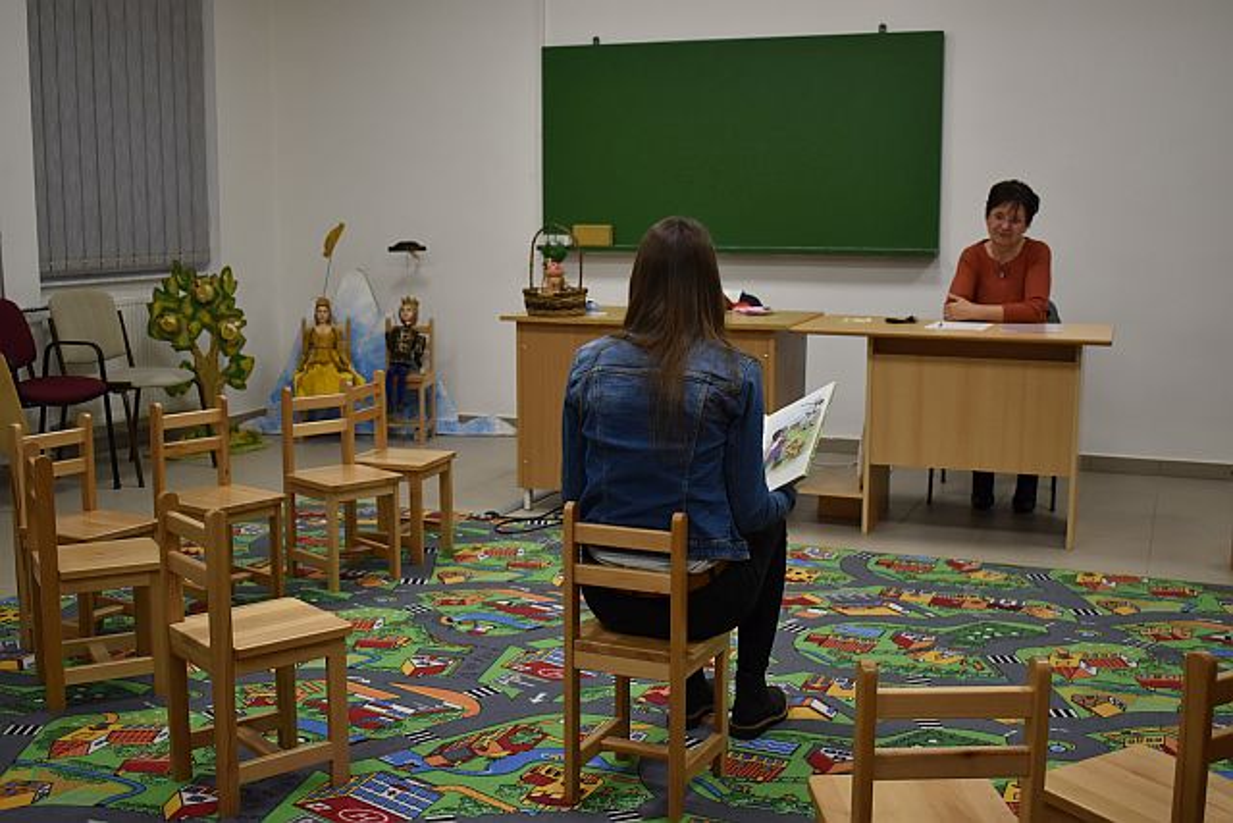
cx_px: 616
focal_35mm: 40
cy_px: 412
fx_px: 1387
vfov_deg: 33.0
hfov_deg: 47.9
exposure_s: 1/160
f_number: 4
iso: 800
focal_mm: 27
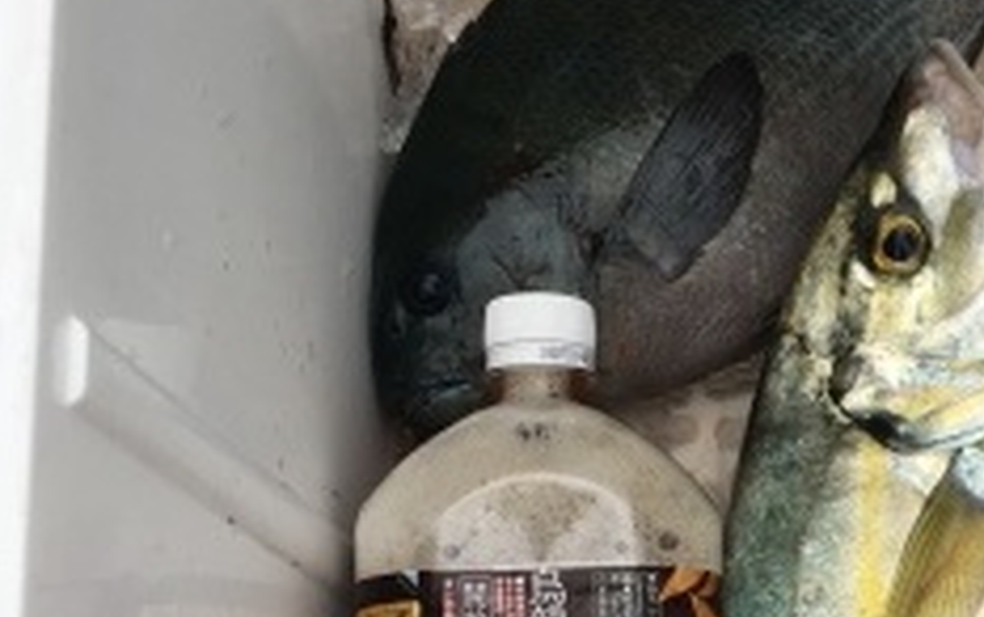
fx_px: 1771
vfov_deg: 19.1
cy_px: 655
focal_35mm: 66
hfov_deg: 30.4
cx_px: 767
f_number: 2.2
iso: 32
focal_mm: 4.15
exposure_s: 1/120
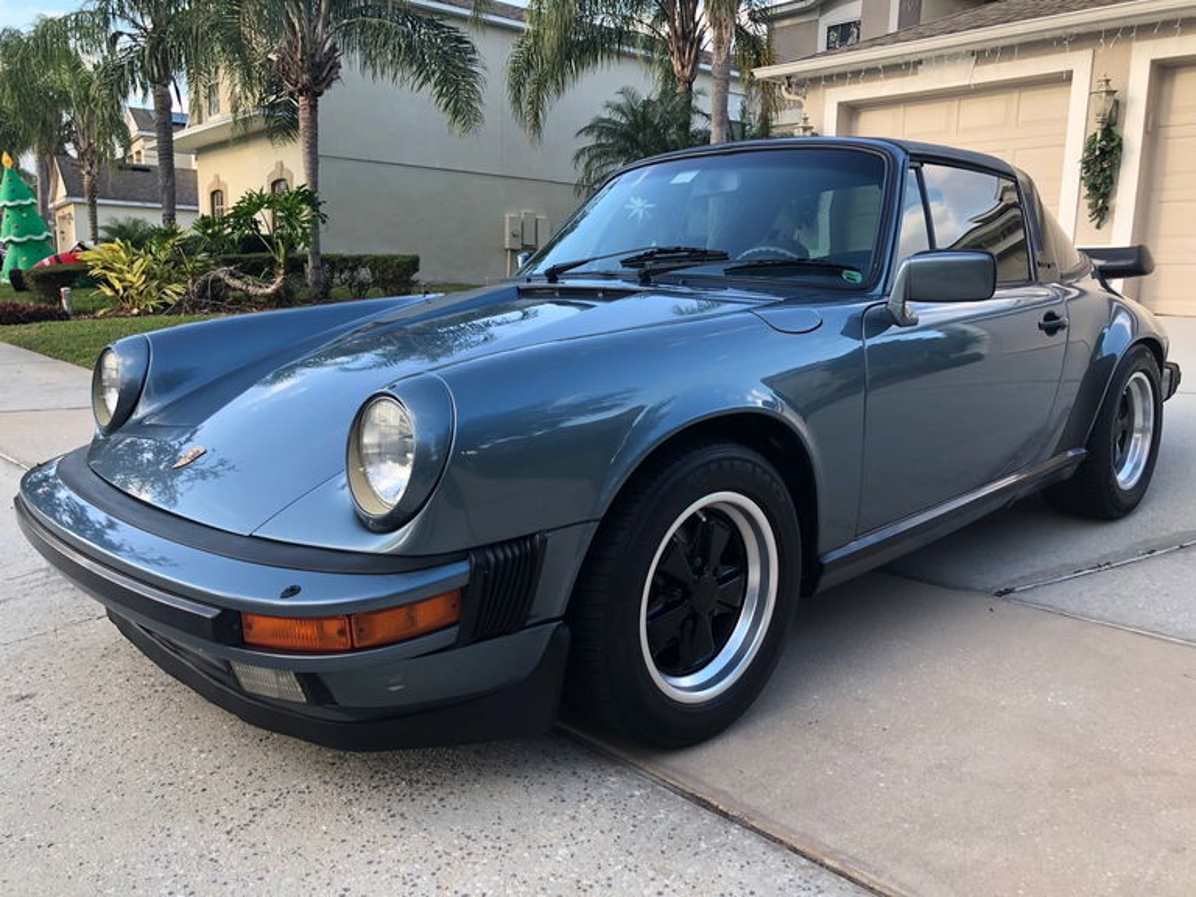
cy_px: 448
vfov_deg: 48.2
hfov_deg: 61.7
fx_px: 1002
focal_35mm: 29
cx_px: 598
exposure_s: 1/155
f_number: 1.8
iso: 20
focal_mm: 3.99
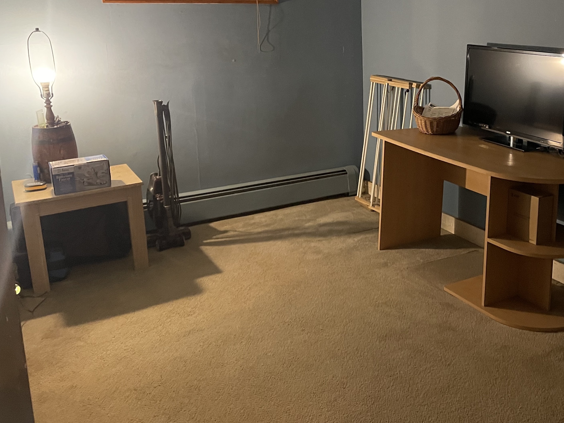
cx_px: 399
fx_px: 587
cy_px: 119
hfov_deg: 49.9
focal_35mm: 36
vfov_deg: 38.9
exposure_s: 1/30
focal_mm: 5.1
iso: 800
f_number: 1.6
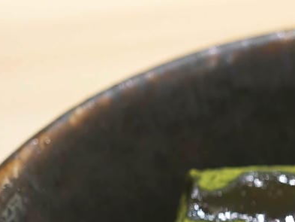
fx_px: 1952
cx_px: 347
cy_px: 309
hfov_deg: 8.6
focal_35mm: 229
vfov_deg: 6.4
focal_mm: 12.28
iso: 250
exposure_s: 1/120
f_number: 1.8
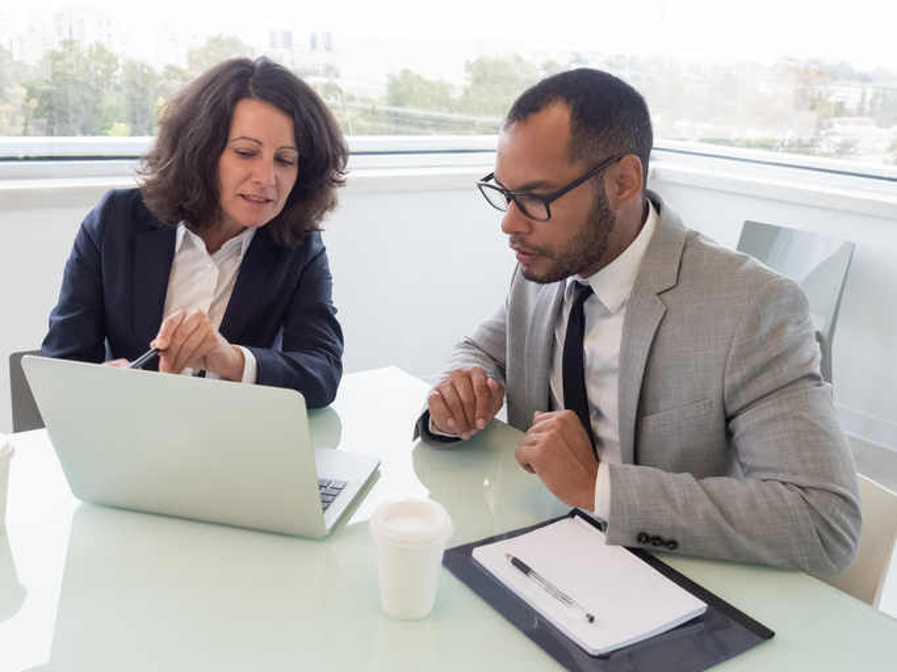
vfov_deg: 46.8
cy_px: 336
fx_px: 777
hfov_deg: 60.0
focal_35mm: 30
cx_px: 448
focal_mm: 15
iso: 400
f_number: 3.2
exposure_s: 1/100
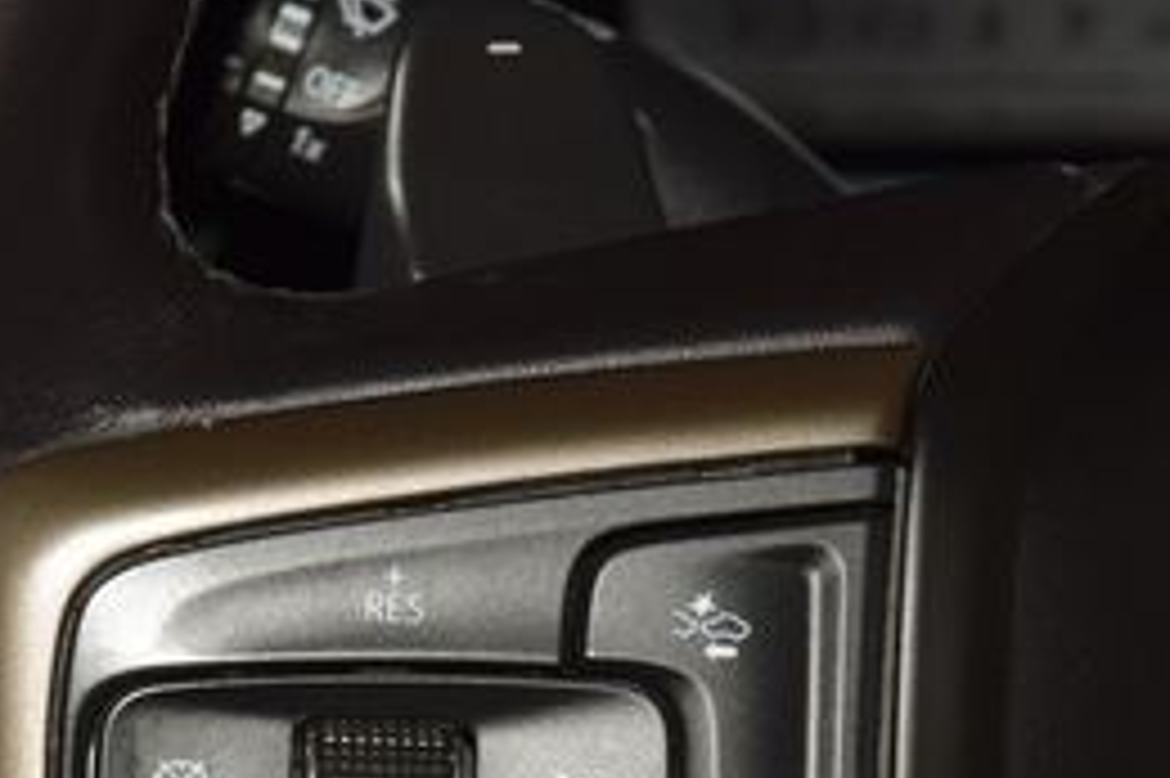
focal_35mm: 259
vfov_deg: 5.3
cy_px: 816
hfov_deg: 8.0
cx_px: 378
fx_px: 8412
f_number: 8
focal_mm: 70
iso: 100
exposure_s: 1/125
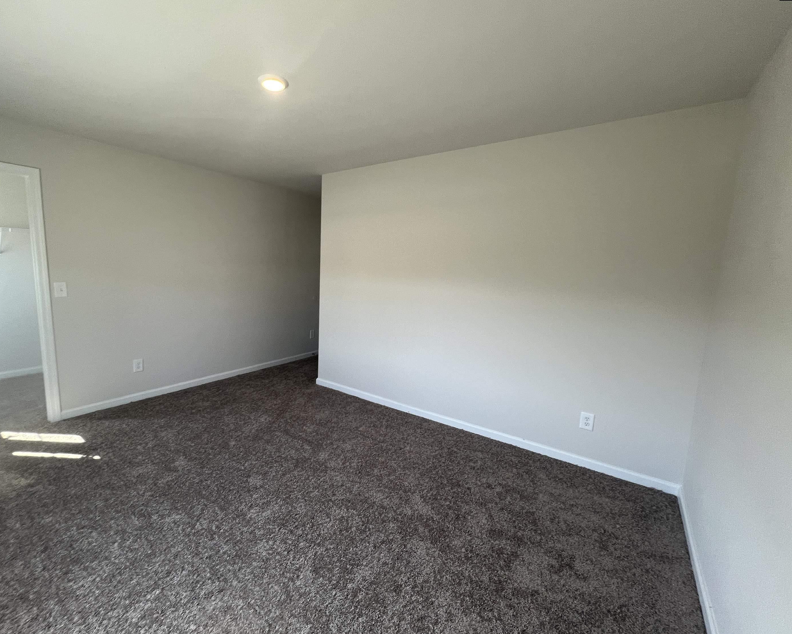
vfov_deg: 88.0
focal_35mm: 14
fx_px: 328
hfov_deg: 100.6
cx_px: 370
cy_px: 314
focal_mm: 1.57
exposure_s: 1/120
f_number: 1.8
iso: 64
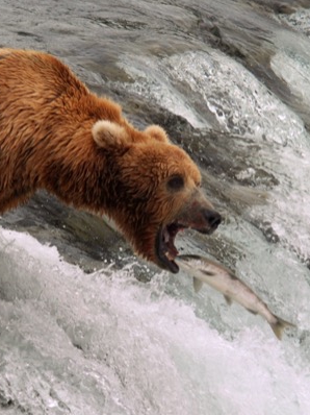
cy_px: 207
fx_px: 3383
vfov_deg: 7.0
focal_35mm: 283
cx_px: 80
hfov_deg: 5.2
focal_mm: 130
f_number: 5
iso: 250
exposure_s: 1/640
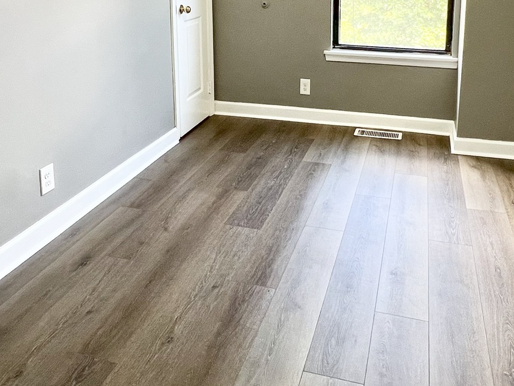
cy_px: 35
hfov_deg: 58.1
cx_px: 296
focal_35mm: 31
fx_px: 460
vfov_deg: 41.7
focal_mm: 1.57
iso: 125
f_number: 1.8
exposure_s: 1/99
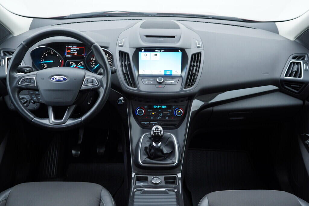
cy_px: 103
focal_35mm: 36
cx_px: 154
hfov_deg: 53.1
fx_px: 309
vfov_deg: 36.9
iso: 125
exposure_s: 1/40
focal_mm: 24
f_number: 2.8
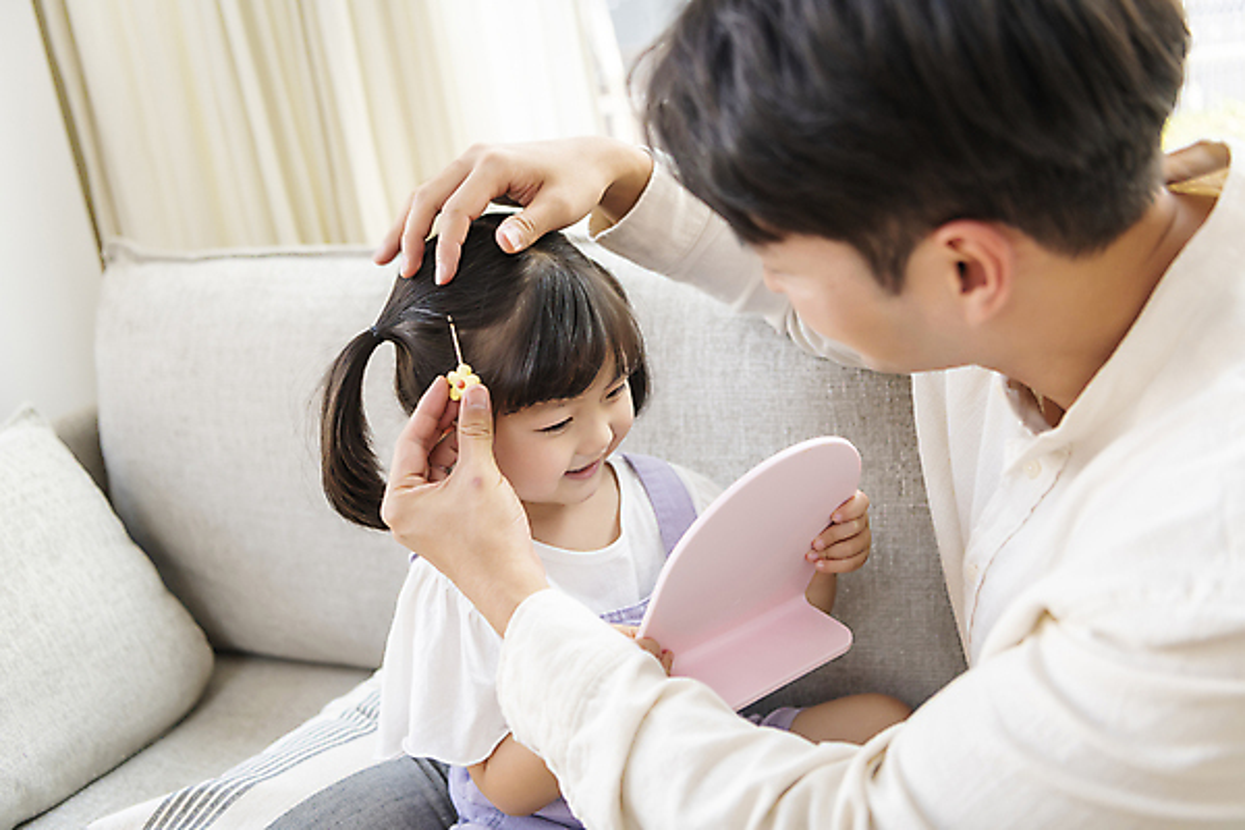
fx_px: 1314
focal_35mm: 38
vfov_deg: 35.1
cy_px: 415
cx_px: 622
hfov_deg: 50.7
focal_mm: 38
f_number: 2.8
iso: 250
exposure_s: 1/100
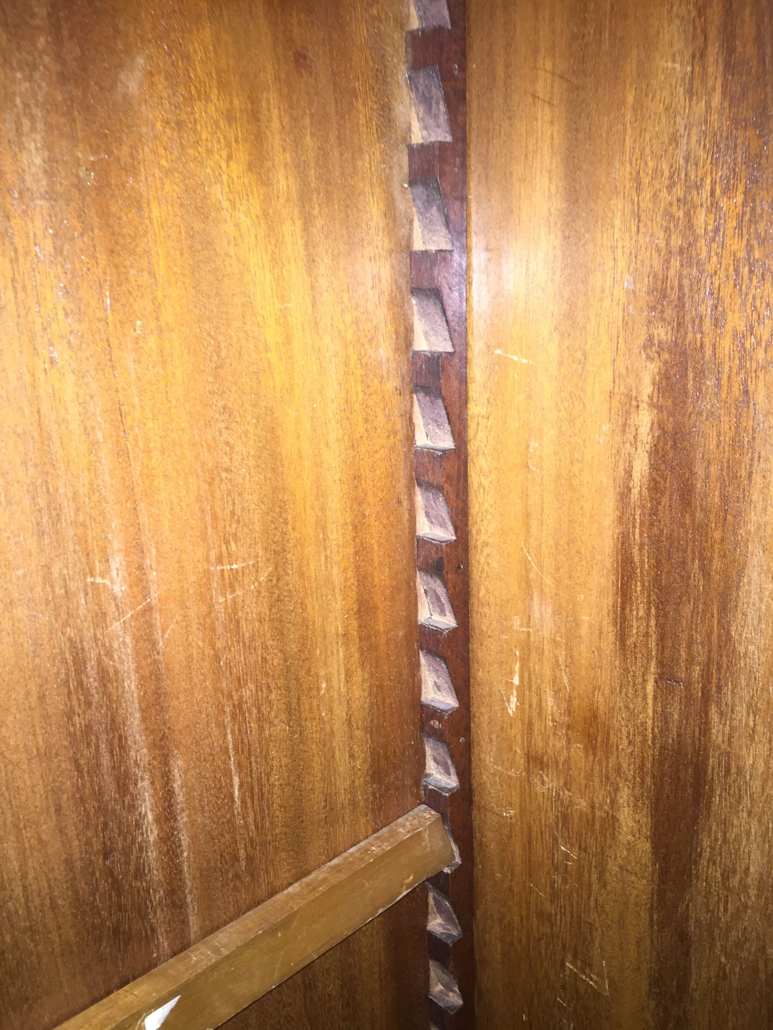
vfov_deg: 61.7
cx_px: 386
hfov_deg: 48.2
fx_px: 863
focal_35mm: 29
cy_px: 515
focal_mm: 4.15
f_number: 2.2
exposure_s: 1/17
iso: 50
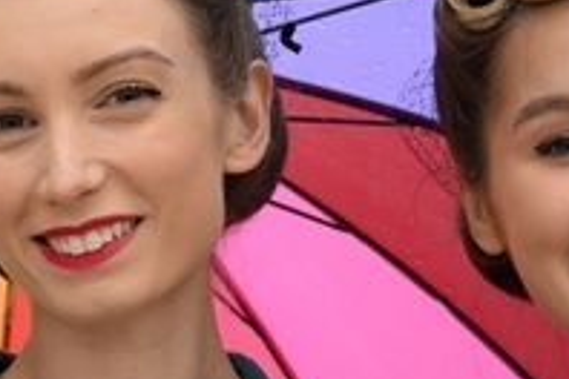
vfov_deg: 7.9
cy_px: 307
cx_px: 80
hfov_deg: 11.8
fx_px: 2734
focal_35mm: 173
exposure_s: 1/320
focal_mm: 57
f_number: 7.1
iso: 500
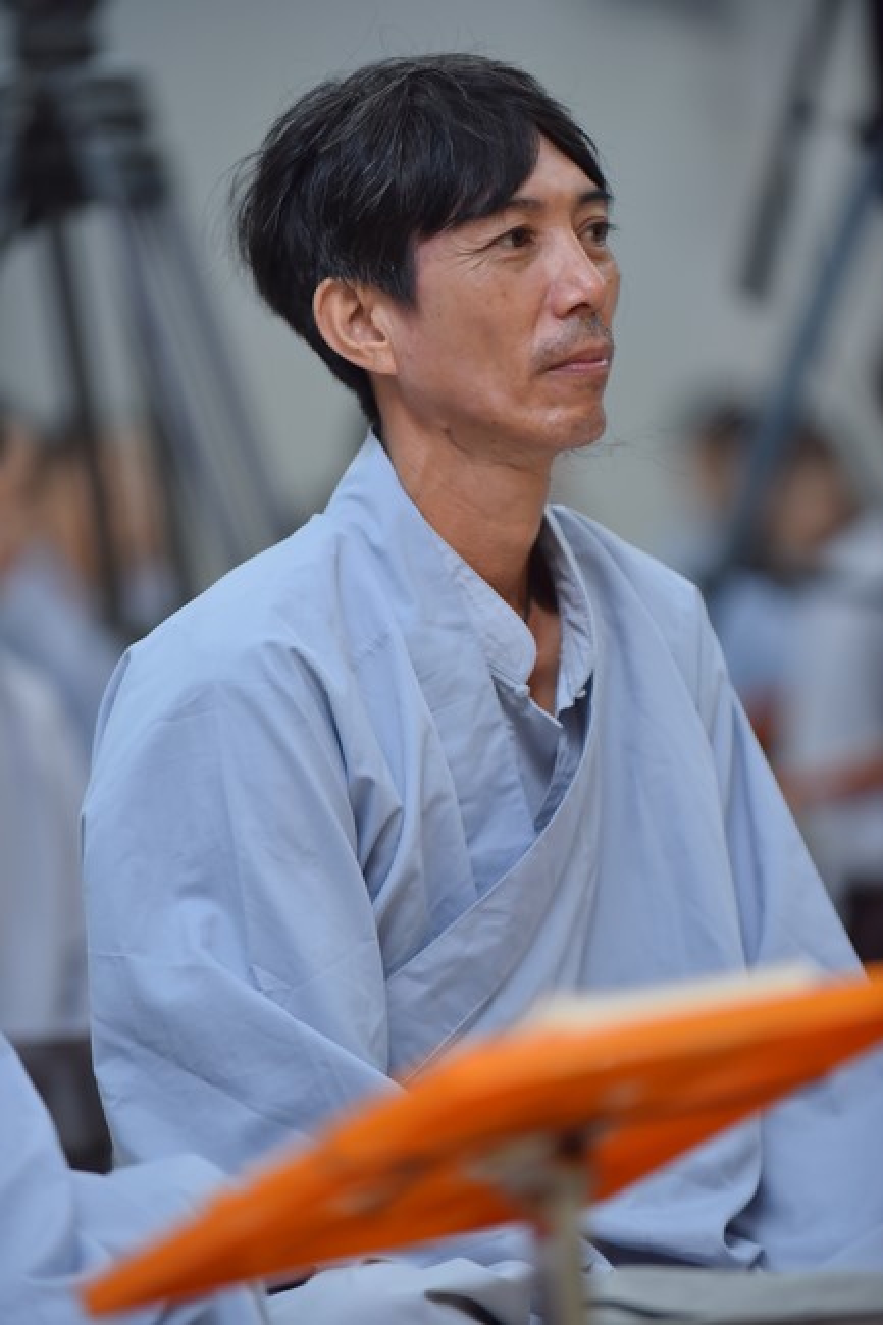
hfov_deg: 7.8
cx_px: 442
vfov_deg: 11.7
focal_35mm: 175
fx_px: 6441
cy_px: 662
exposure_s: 1/125
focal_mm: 175
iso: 640
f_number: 2.8
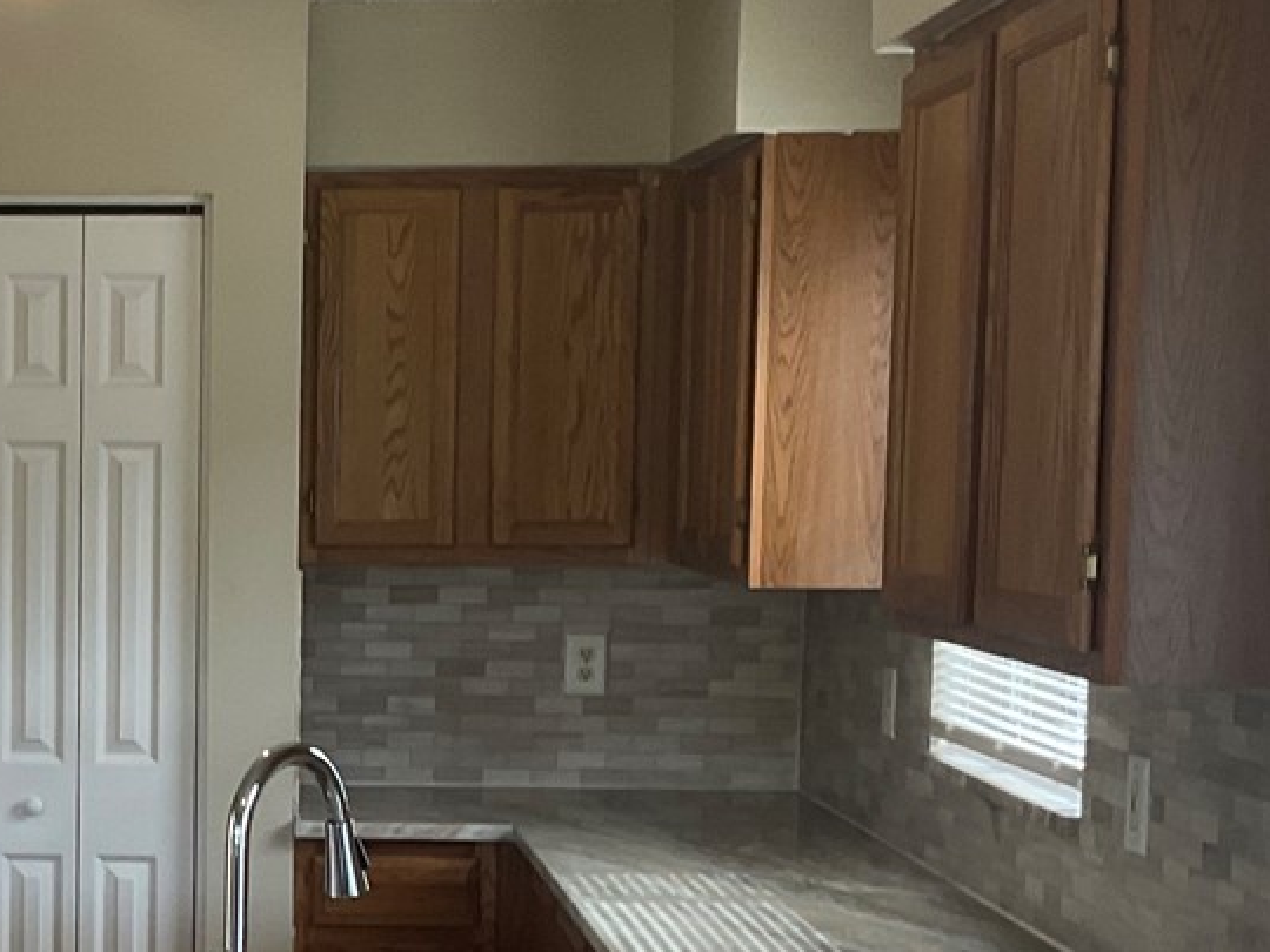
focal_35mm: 86
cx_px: 40
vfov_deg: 17.0
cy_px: 764
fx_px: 3155
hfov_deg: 22.0
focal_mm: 3
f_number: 1.8
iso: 50
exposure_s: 1/60
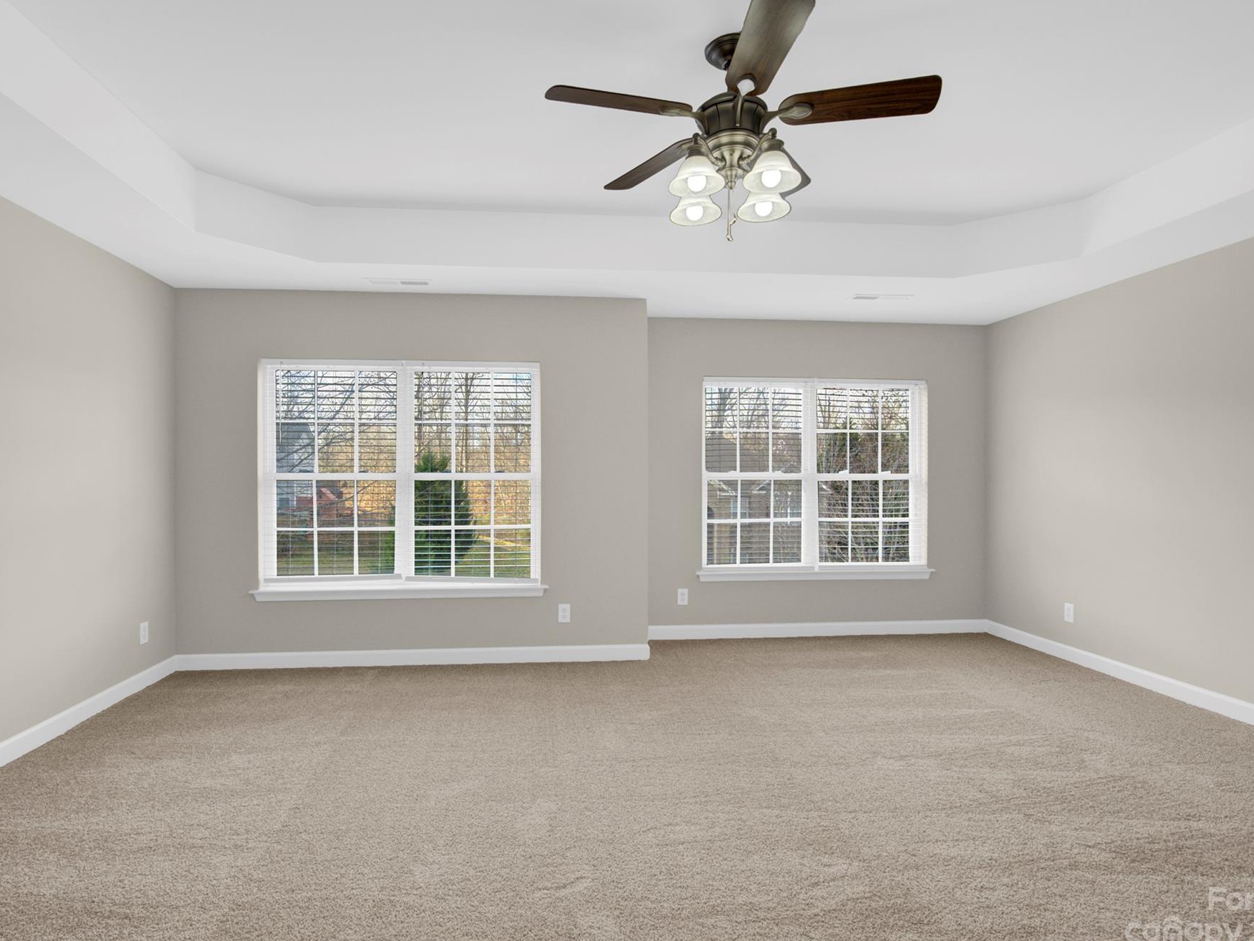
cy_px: 476
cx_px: 592
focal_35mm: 18
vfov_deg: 71.6
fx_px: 652
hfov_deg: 87.7
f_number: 11
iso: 640
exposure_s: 1/40
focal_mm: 16
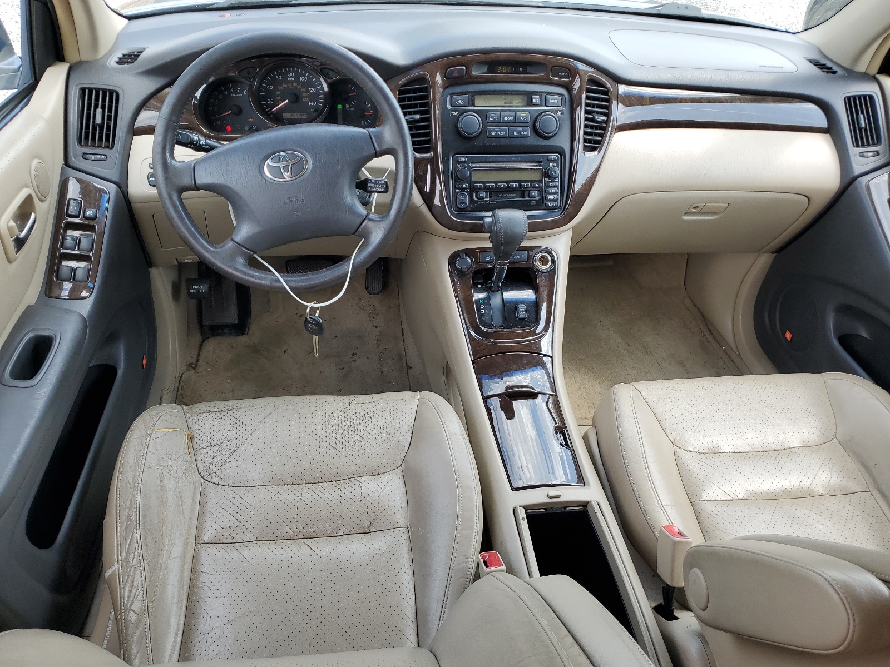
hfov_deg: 67.3
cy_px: 334
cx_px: 445
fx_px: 668
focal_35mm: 26
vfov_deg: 53.1
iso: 50
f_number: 1.5
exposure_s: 1/312
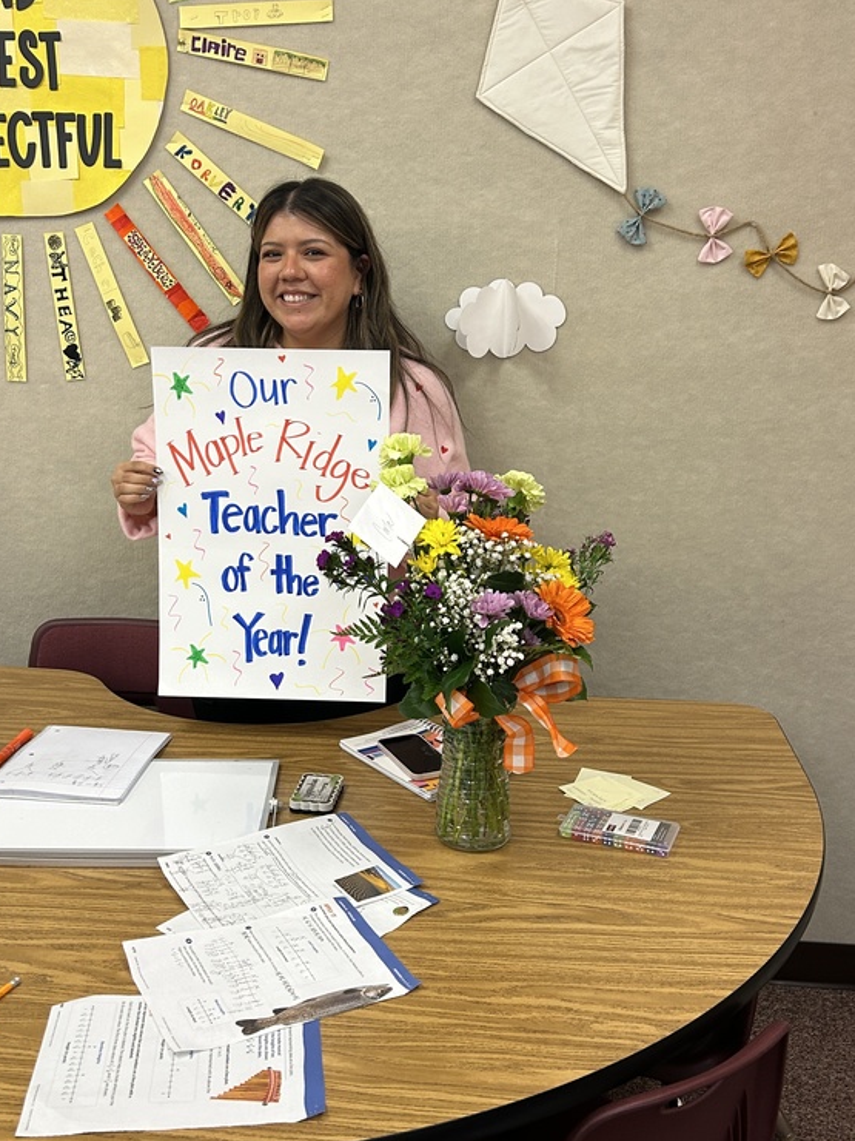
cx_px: 374
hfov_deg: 39.6
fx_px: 1186
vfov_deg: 51.4
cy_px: 564
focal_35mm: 36
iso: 125
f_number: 1.5
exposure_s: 1/60
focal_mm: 5.7
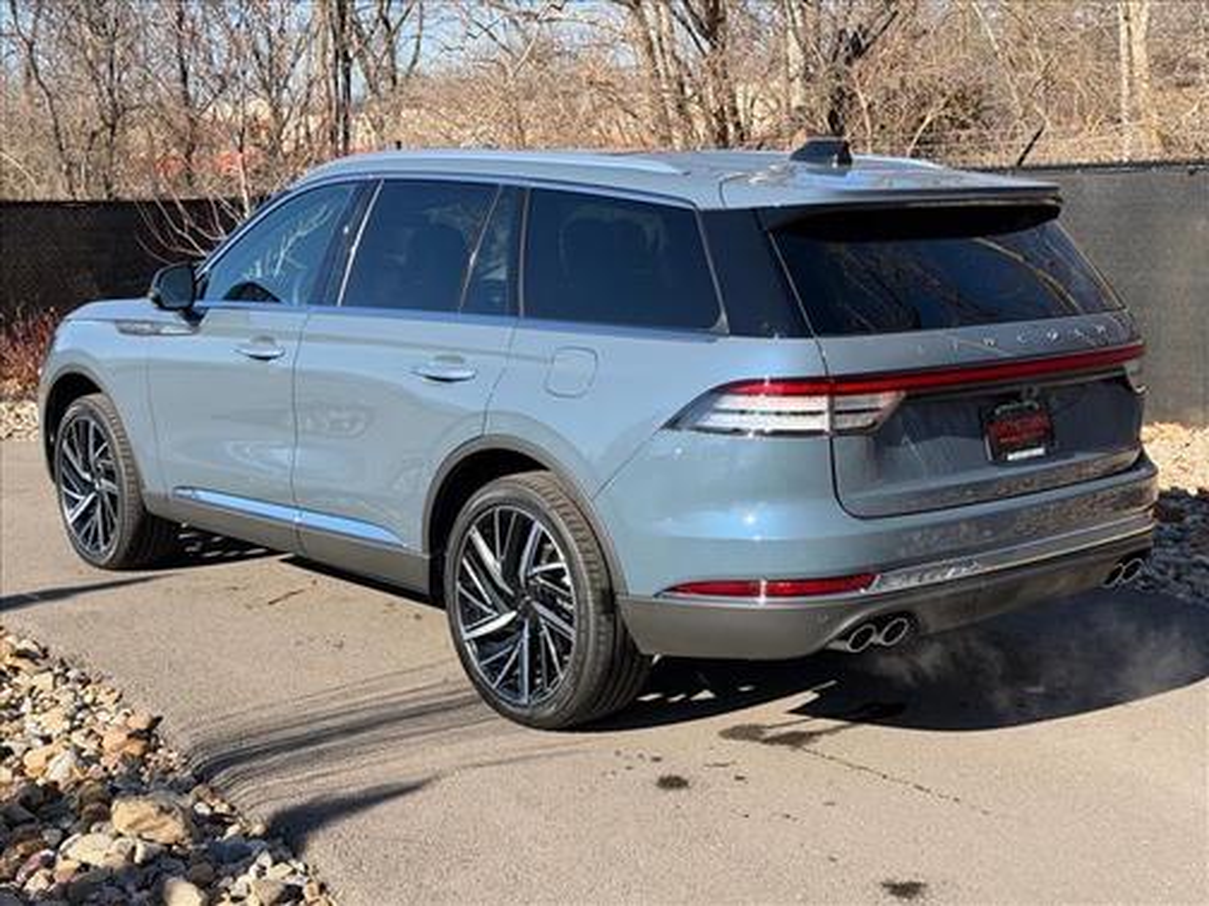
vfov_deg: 30.3
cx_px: 604
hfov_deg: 39.7
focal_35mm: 48
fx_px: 1676
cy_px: 453
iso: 64
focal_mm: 6.76
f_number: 1.78
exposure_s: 1/2342
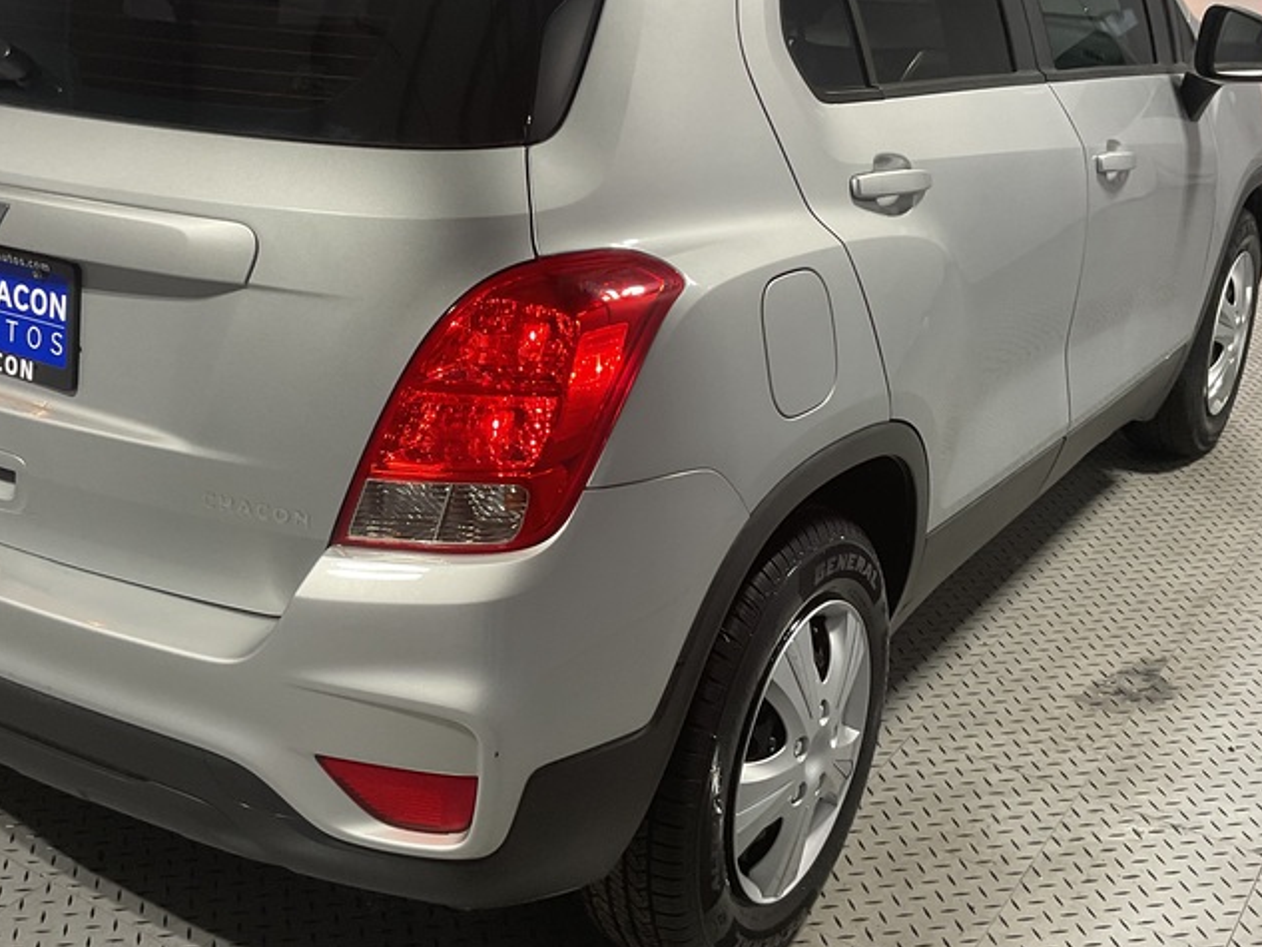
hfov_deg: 42.8
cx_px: 520
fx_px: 1604
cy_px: 413
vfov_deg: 32.8
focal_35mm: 44
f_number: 1.8
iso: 64
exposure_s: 1/120
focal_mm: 3
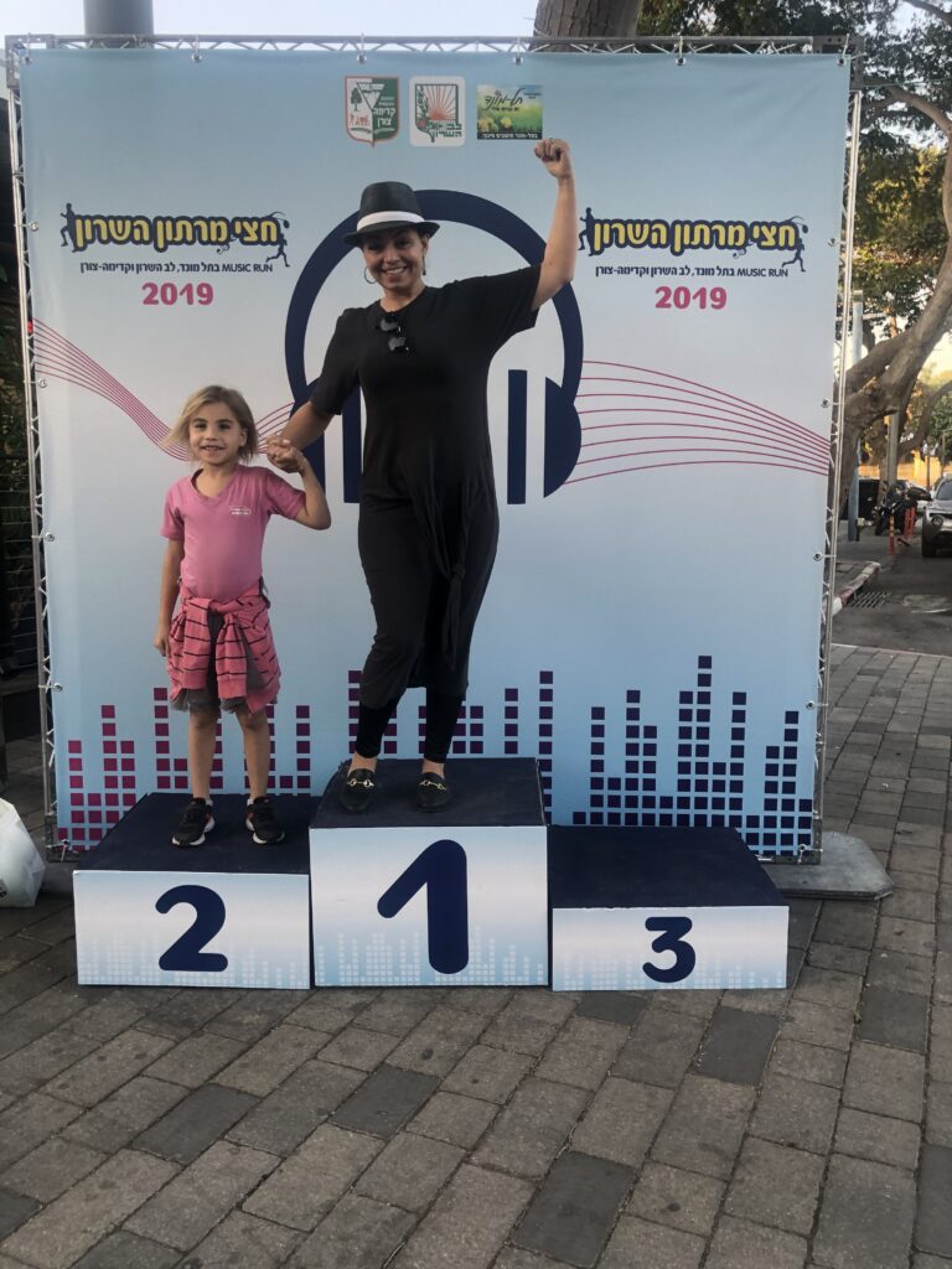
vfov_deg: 63.4
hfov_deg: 49.7
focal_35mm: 28
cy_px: 634
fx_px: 1027
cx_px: 476
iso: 40
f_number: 1.8
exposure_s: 1/120
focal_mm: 3.99
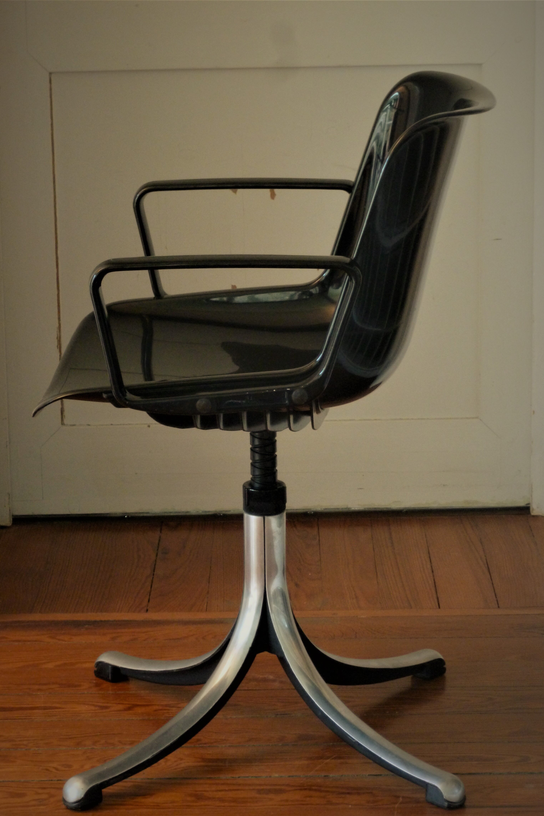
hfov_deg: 12.2
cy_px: 410
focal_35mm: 112
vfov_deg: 18.3
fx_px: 2539
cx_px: 266
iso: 400
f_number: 5.4
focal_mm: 19.1
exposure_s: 1/5
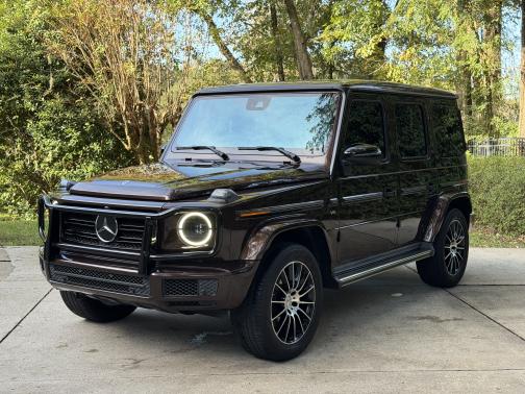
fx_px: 728
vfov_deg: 30.3
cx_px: 262
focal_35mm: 48
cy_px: 197
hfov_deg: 39.7
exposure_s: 1/208
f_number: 1.78
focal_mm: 6.76
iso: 64
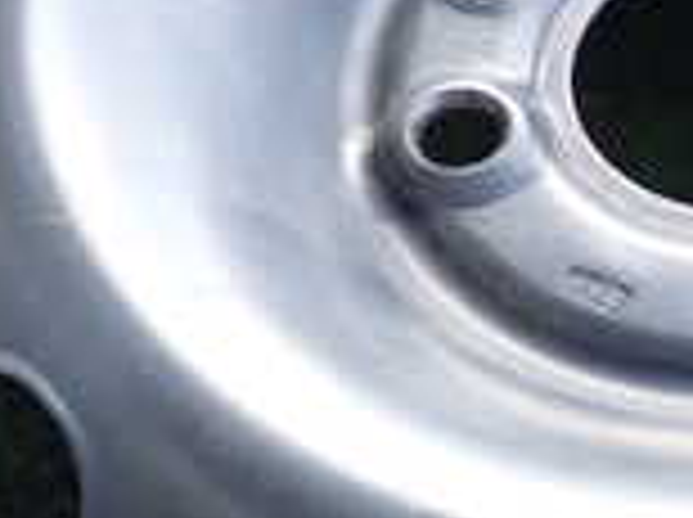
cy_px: 162
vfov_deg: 12.6
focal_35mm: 117
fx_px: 2339
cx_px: 716
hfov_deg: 16.5
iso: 160
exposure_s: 1/125
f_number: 2.3
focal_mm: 5.4
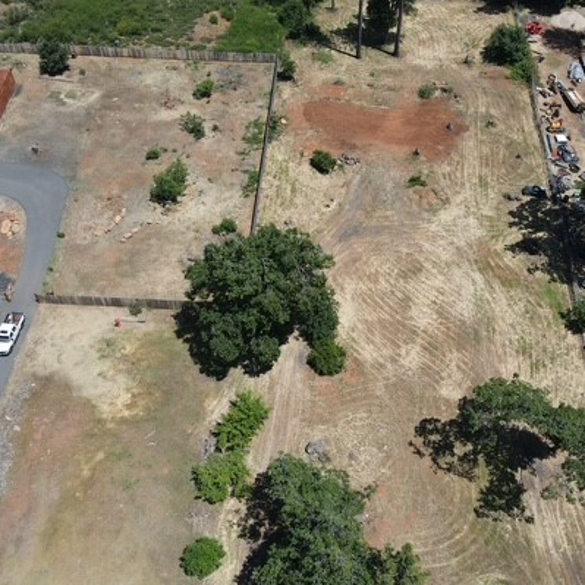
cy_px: 315
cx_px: 346
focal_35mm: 34
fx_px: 650
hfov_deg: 48.2
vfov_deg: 48.4
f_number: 2.8
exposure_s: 1/725
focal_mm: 4.5
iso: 100
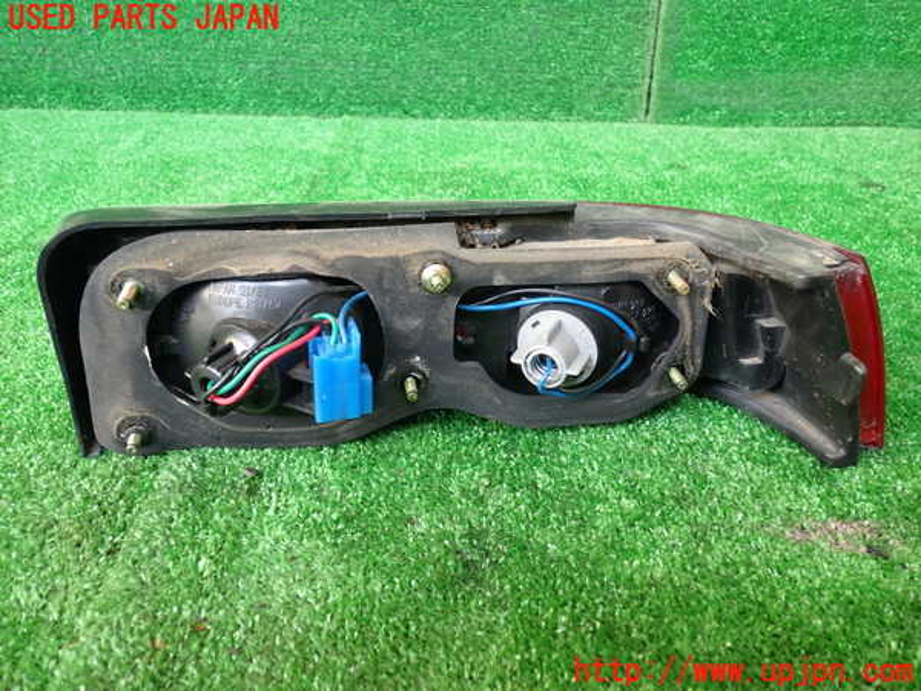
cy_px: 346
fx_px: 798
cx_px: 460
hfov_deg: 60.0
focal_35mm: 30
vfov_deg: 46.8
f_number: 2.3
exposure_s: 1/50
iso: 200
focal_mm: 5.4
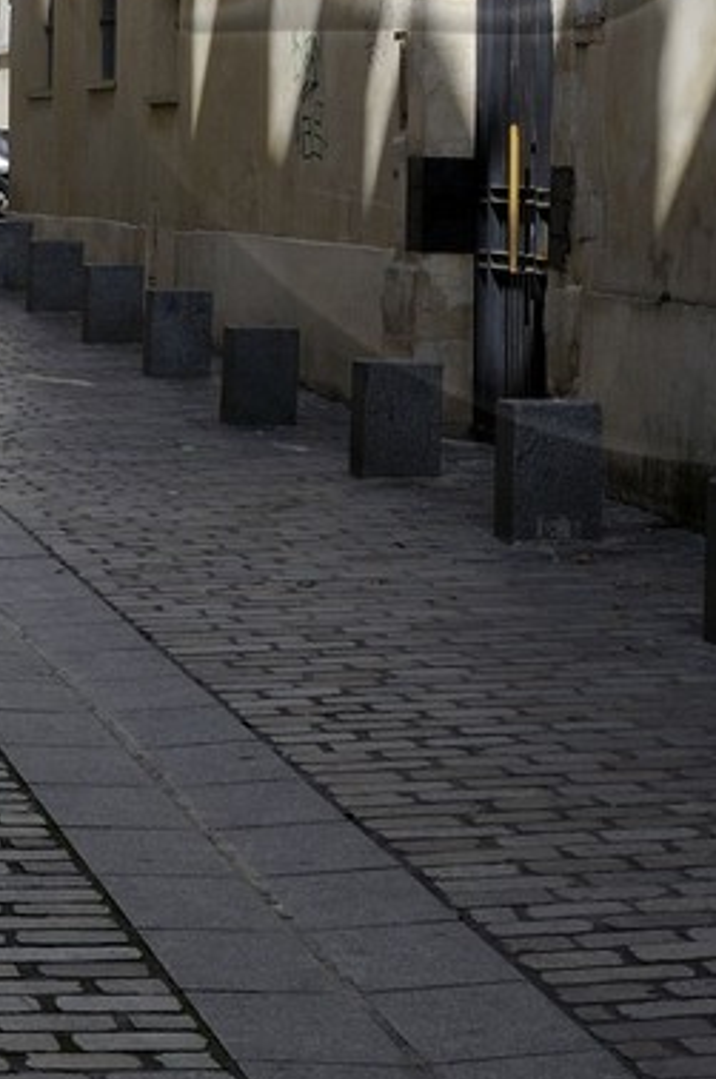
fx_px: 4816
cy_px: -317
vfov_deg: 12.4
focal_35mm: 161
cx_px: 787
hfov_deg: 8.4
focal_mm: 38
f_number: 13
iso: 200
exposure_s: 1/160
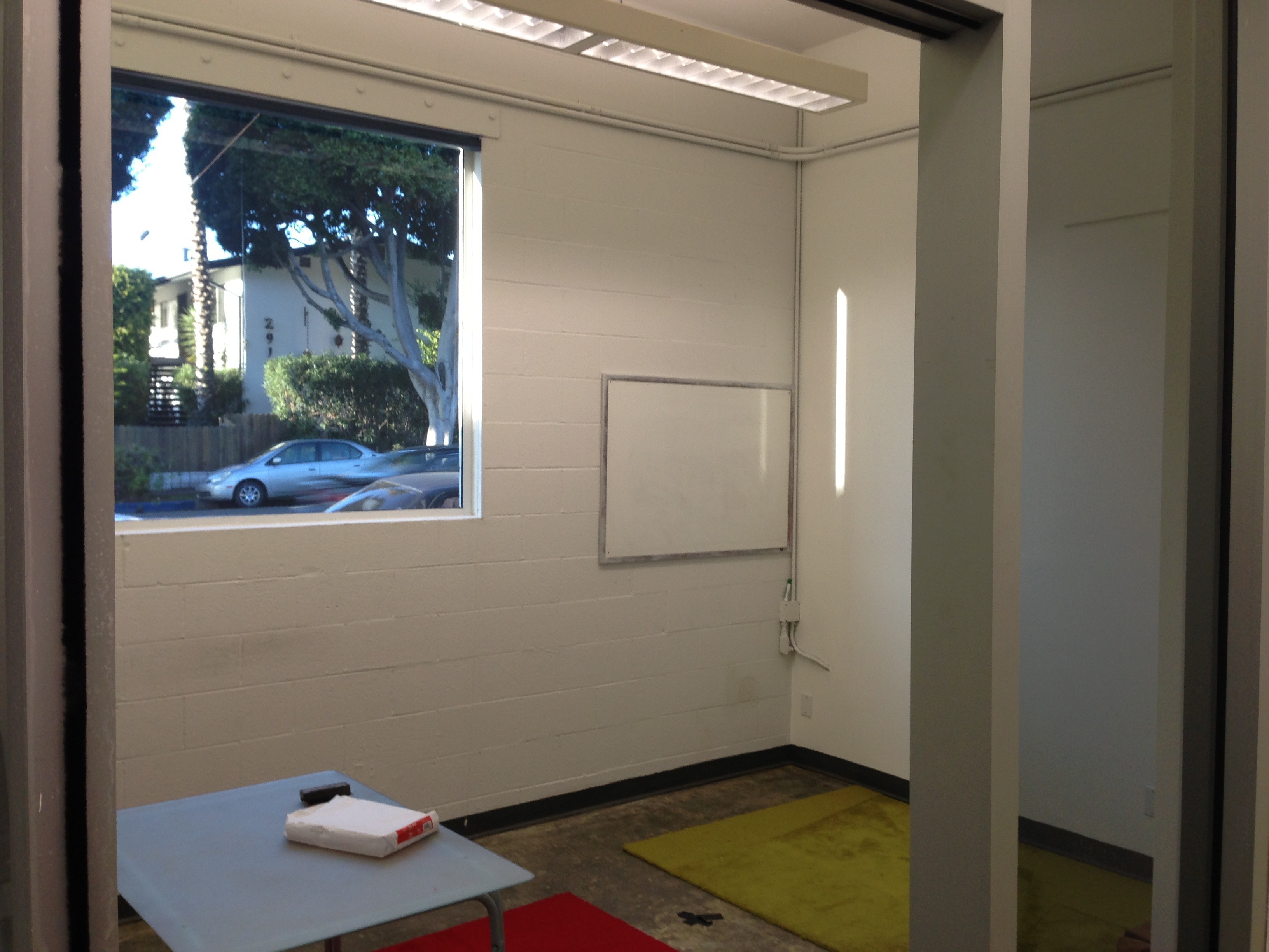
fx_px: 1210
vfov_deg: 42.9
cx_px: 634
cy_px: 476
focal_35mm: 33
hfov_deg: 55.4
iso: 50
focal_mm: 4.13
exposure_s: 1/30
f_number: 2.4
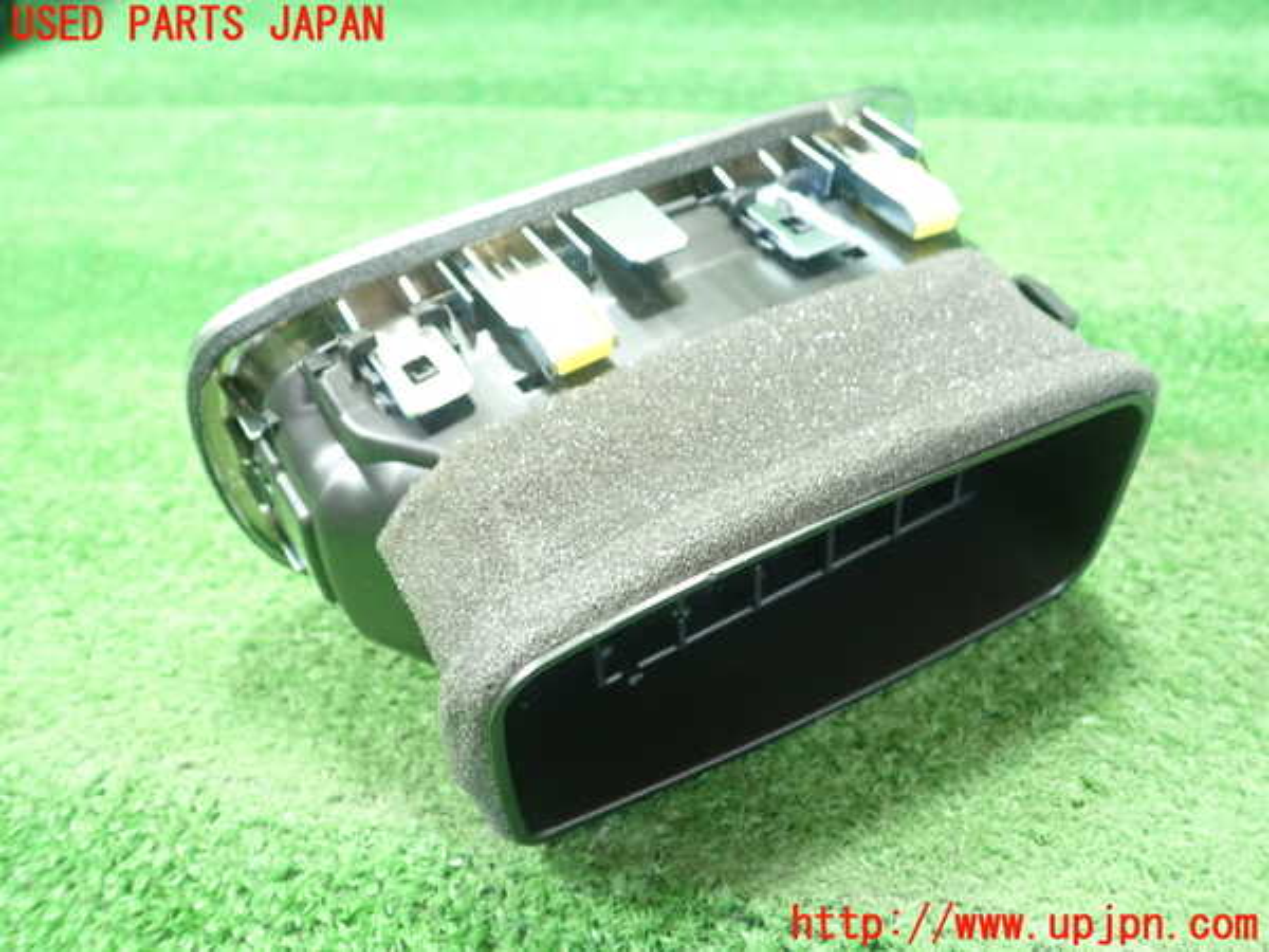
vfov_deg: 46.8
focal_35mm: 30
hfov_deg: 60.0
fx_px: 1100
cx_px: 634
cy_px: 476
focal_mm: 5.5
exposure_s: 1/60
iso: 800
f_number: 2.3
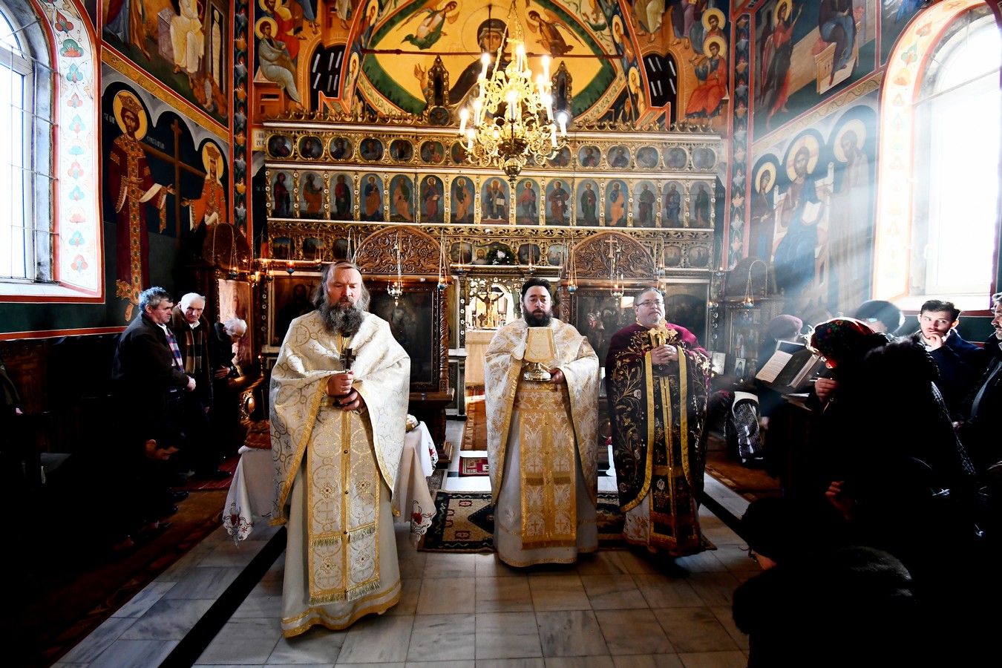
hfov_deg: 100.4
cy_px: 334
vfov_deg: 77.3
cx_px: 501
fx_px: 417
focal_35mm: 15
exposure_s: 1/50
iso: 2000
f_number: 4.5
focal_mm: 10
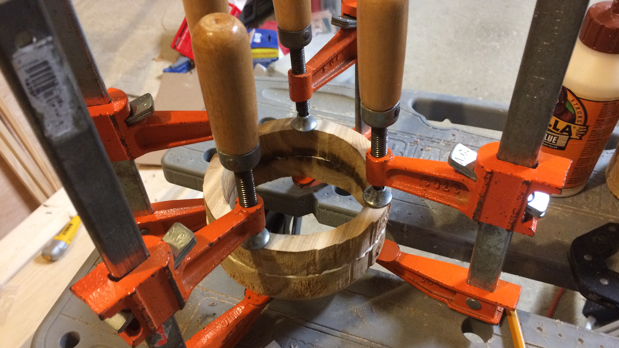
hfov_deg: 61.0
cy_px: 207
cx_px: 309
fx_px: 525
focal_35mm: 32
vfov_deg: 36.6
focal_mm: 4.15
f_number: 2.2
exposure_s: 1/24
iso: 320
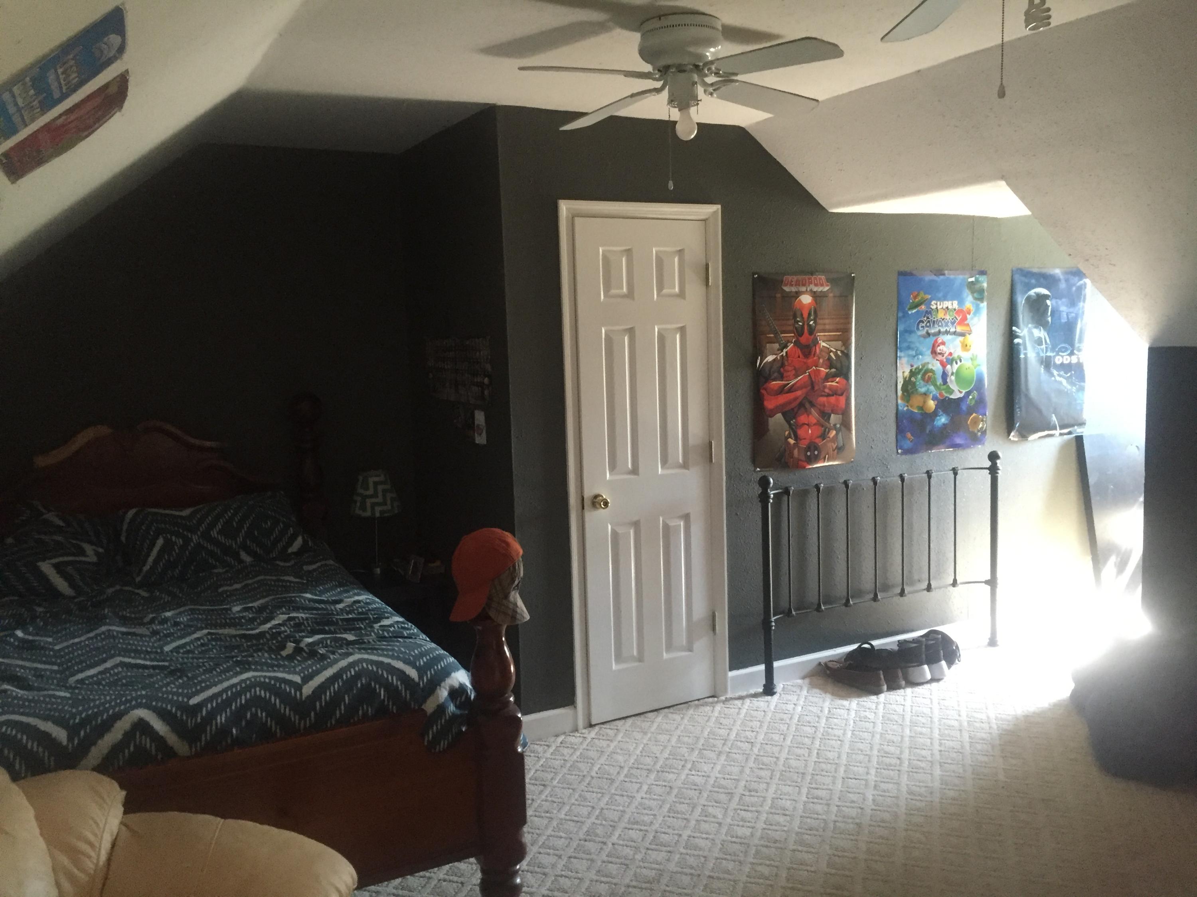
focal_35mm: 29
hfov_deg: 61.7
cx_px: 598
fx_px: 1003
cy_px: 448
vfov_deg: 48.2
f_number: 2.2
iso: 250
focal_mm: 4.15
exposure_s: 1/30
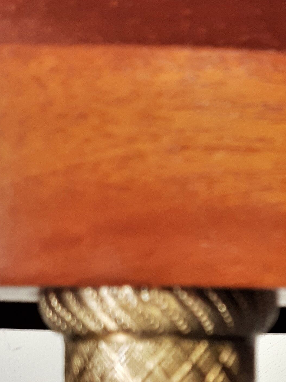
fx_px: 937
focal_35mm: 85
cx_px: 317
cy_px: 389
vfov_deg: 22.1
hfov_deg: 16.8
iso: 64
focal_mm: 3.93
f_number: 1.7
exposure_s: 1/50
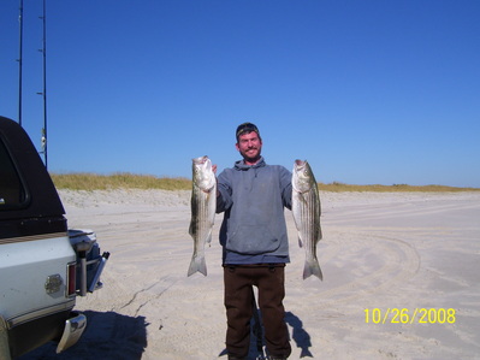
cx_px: 240
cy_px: 180
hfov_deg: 50.2
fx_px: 513
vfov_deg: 38.6
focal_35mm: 37
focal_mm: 6
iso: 80
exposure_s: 1/1500
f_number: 4.8
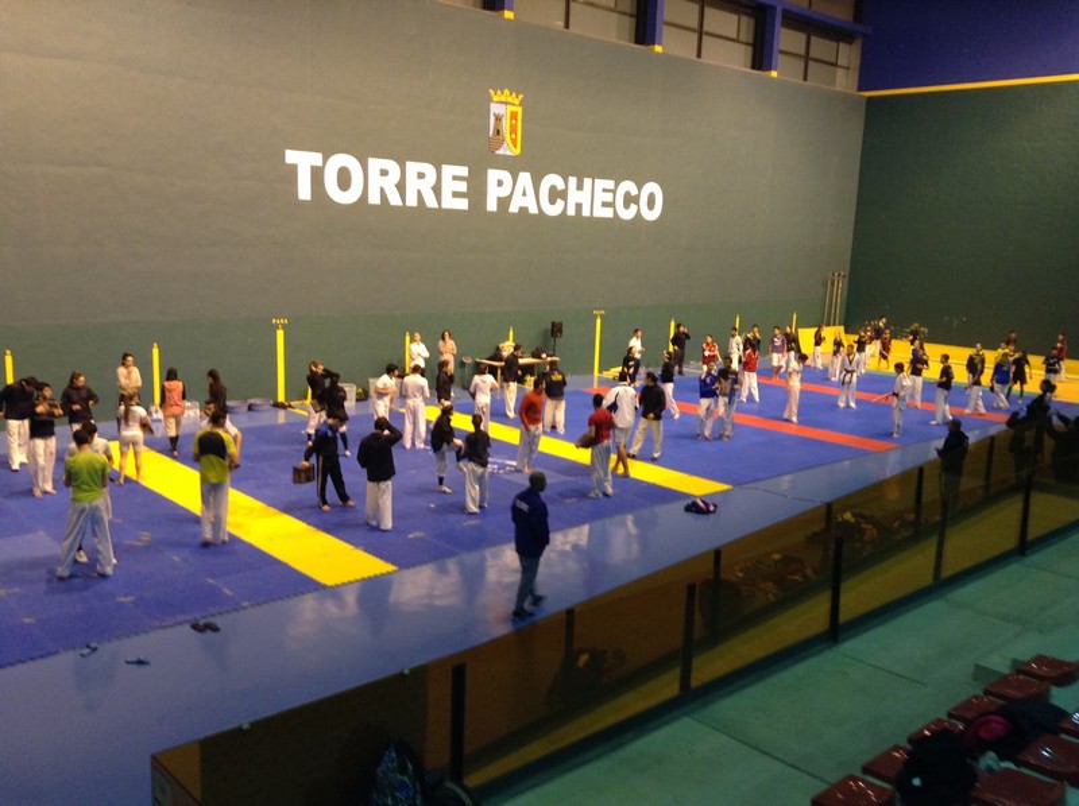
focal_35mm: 33
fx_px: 1027
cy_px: 403
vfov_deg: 42.9
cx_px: 540
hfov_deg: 55.4
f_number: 2.4
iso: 100
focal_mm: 3.3
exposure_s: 1/24
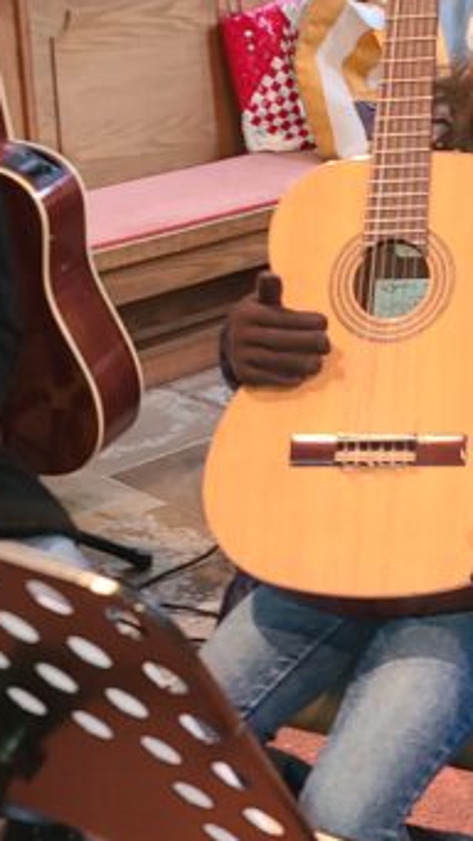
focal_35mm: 85
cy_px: 511
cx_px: 436
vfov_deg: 25.0
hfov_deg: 14.1
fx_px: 1894
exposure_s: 1/14
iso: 125
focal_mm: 5.4
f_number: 1.8
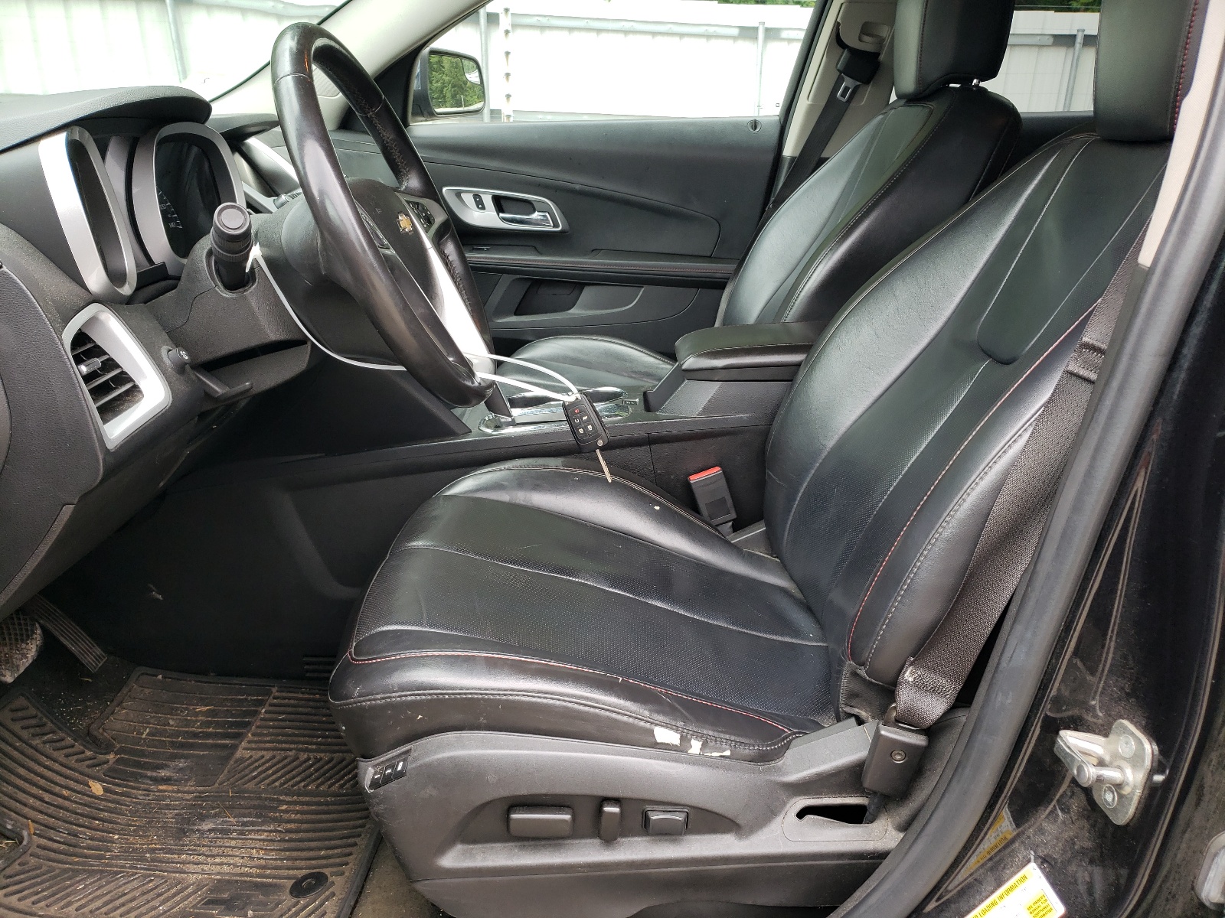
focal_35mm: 26
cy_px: 459
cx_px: 612
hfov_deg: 67.3
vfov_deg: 53.1
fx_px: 920
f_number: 1.5
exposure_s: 1/109
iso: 50
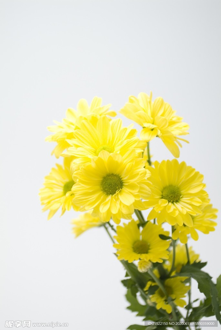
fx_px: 689
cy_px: 165
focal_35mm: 75
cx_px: 110
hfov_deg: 18.2
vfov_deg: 27.0
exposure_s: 1/30
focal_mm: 50
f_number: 3.3
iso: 200
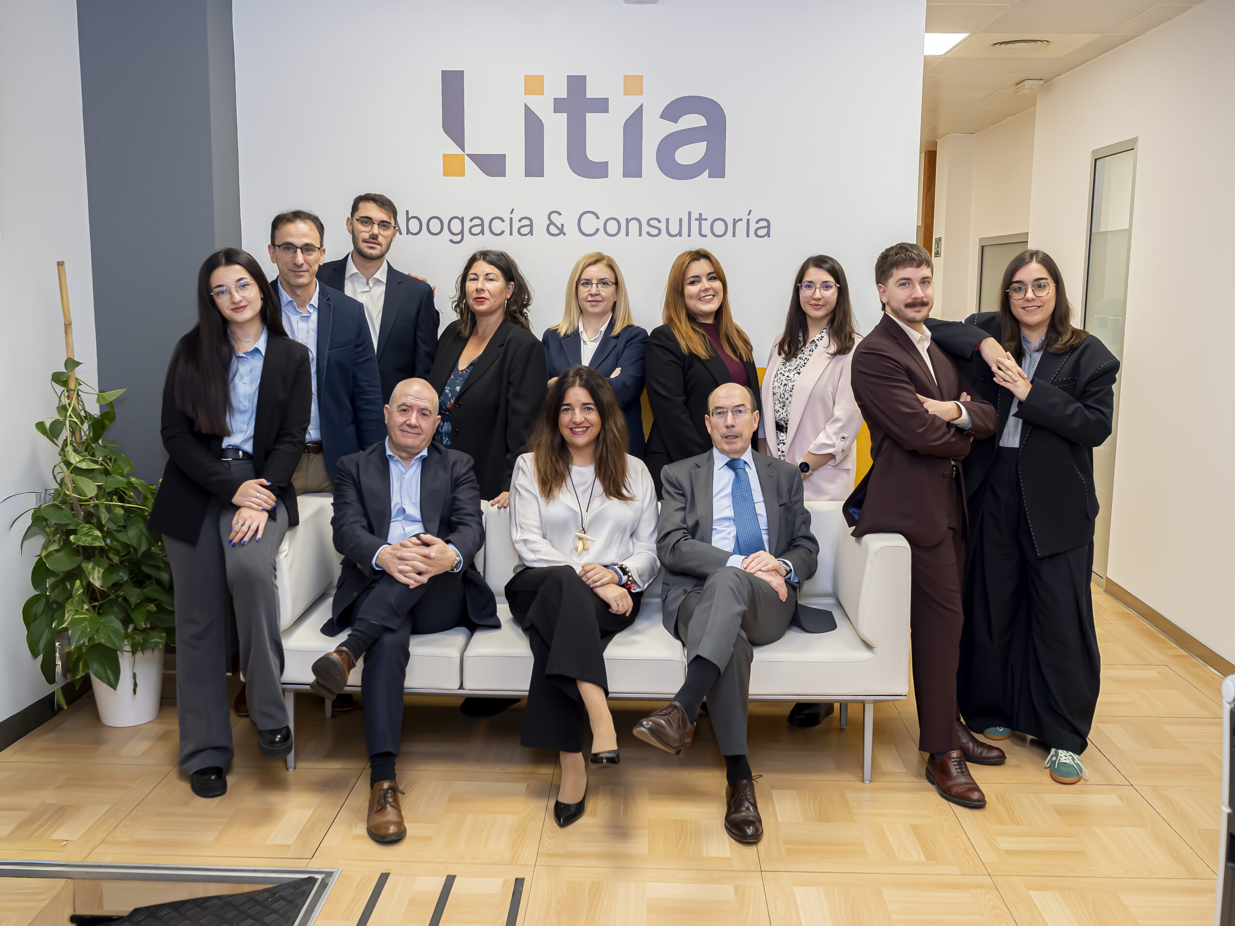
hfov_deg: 54.0
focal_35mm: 34
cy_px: 463
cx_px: 618
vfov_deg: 41.8
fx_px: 1213
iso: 500
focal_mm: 17
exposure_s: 1/125
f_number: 2.8
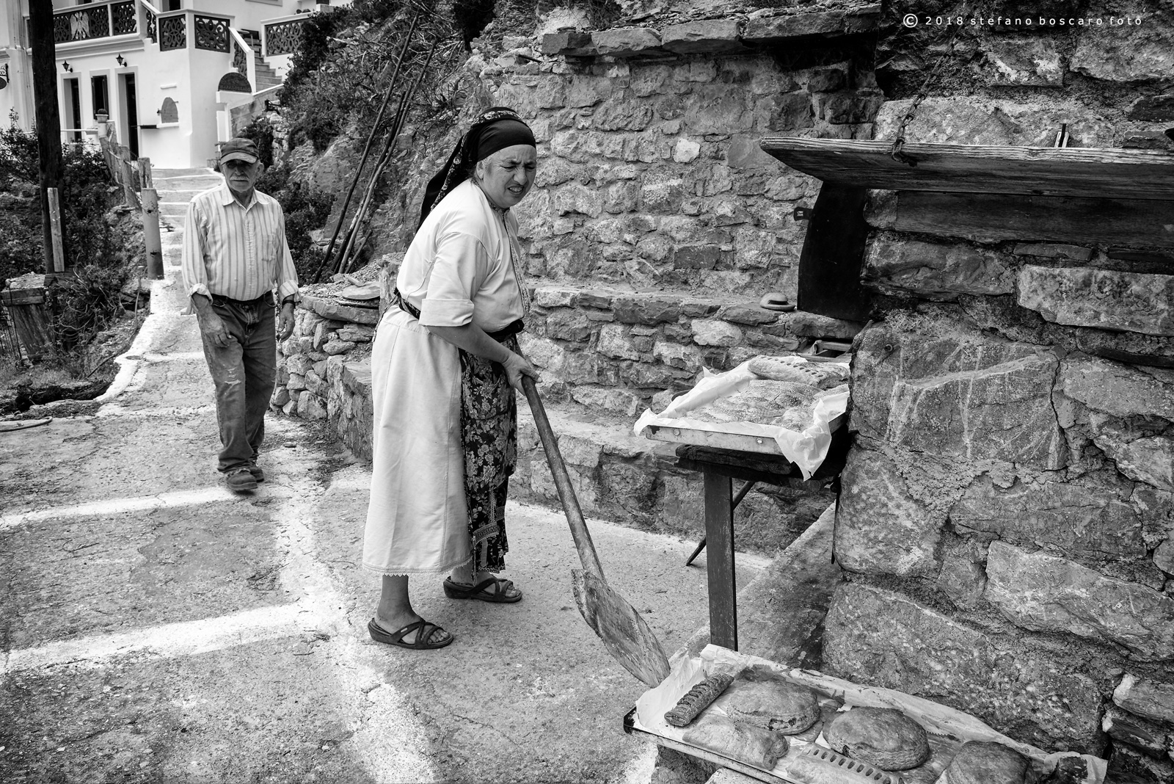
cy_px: 392
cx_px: 587
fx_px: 979
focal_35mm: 30
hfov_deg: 61.9
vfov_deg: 43.6
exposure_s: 1/125
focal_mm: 30
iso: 200
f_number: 11
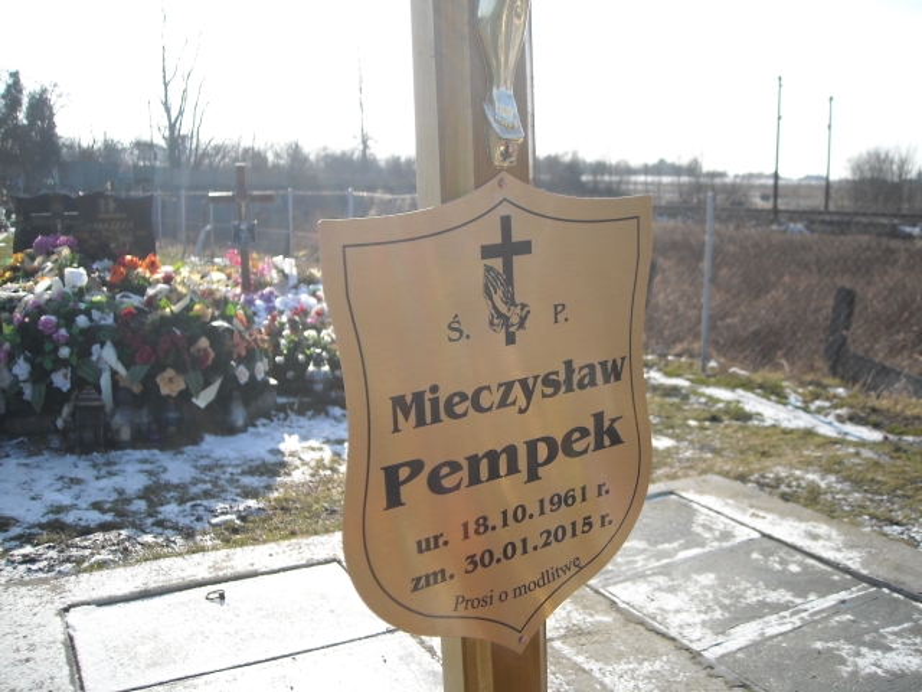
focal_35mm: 35
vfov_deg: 40.7
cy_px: 346
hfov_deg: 52.6
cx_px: 461
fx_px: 932
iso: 64
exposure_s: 1/154
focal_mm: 5.7
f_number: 5.6
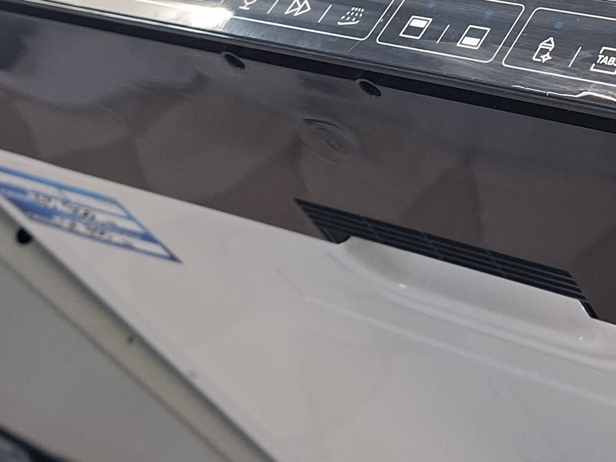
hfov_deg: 25.0
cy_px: -48
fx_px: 1317
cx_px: 626
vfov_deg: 19.1
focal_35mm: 74
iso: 200
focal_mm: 5.54
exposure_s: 1/50
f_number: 1.8
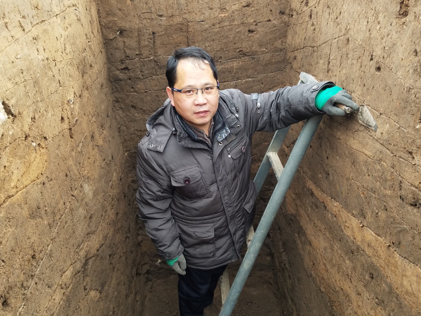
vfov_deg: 45.3
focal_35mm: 31
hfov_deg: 58.3
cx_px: 221
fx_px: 377
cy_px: 177
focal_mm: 4.2
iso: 64
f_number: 1.7
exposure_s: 1/100
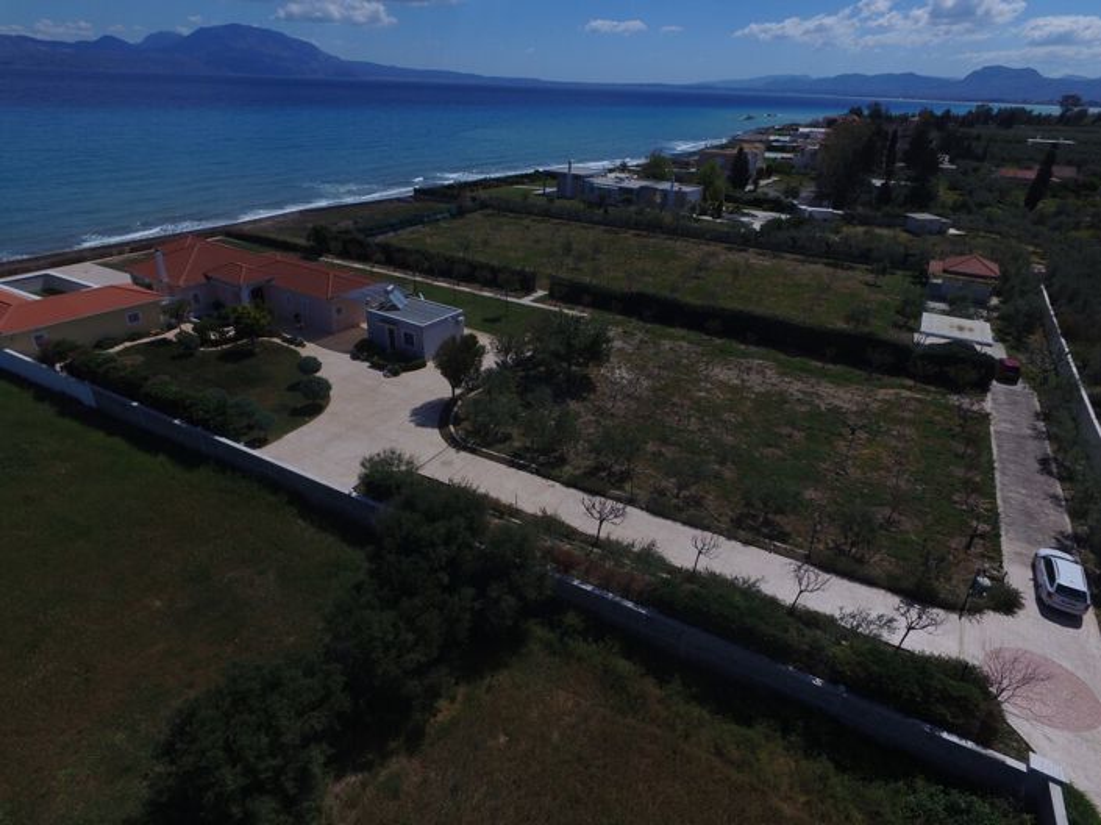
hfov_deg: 81.8
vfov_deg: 65.9
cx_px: 550
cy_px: 412
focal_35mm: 20
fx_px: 636
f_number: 2.8
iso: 100
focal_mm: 3.61
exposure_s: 1/3802
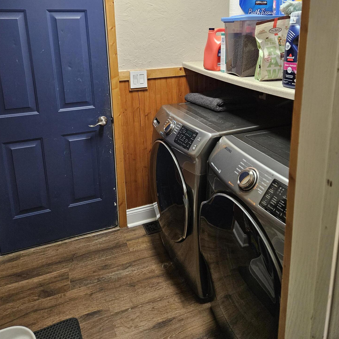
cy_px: 110
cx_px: 169
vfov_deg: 55.9
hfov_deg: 57.3
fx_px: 310
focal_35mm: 28
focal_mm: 5.4
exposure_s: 1/120
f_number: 1.8
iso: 500
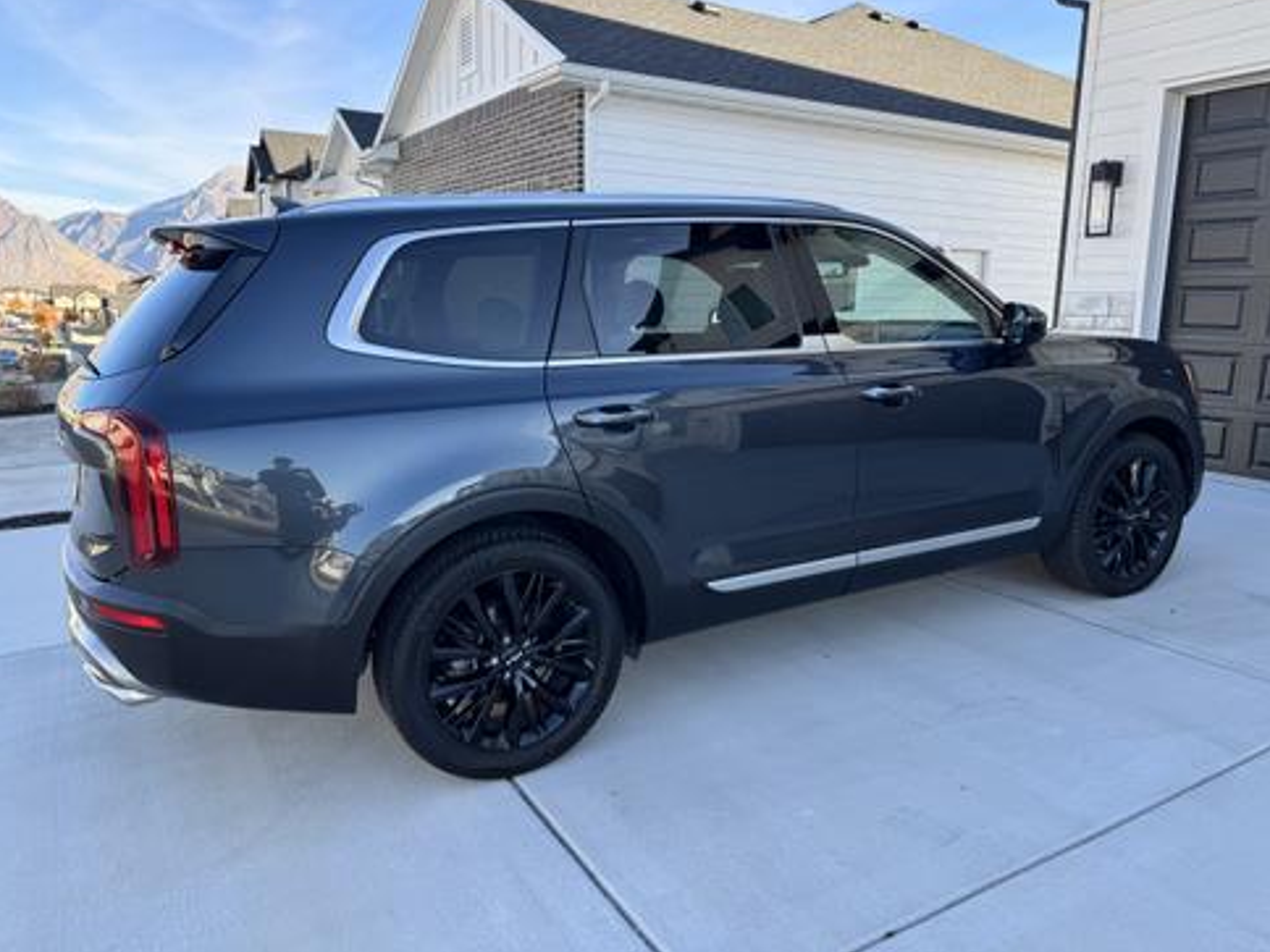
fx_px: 917
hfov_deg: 69.4
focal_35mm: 25
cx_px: 635
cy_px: 462
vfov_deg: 54.9
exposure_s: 1/535
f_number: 1.78
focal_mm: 6.76
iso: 80
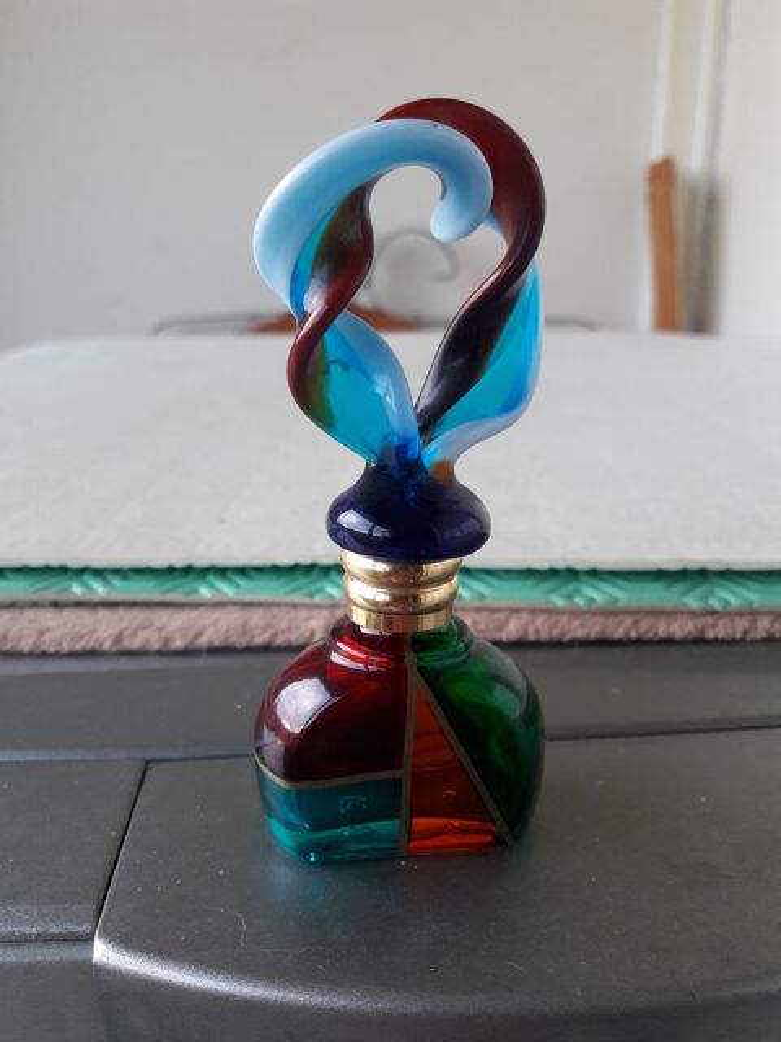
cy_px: 521
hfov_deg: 49.7
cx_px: 390
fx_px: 842
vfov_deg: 63.4
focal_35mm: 28
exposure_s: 1/33
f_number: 1.9
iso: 80
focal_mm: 3.7
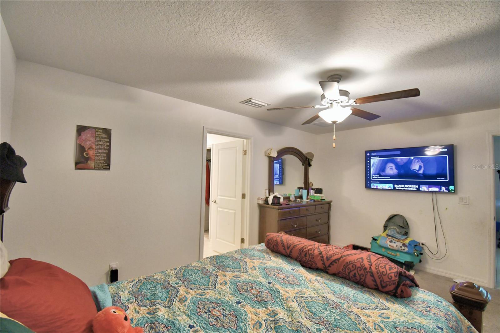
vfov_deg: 77.3
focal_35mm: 15
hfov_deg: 100.4
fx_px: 208
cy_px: 166
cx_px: 250
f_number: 4.5
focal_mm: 10
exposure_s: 1/30
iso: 900
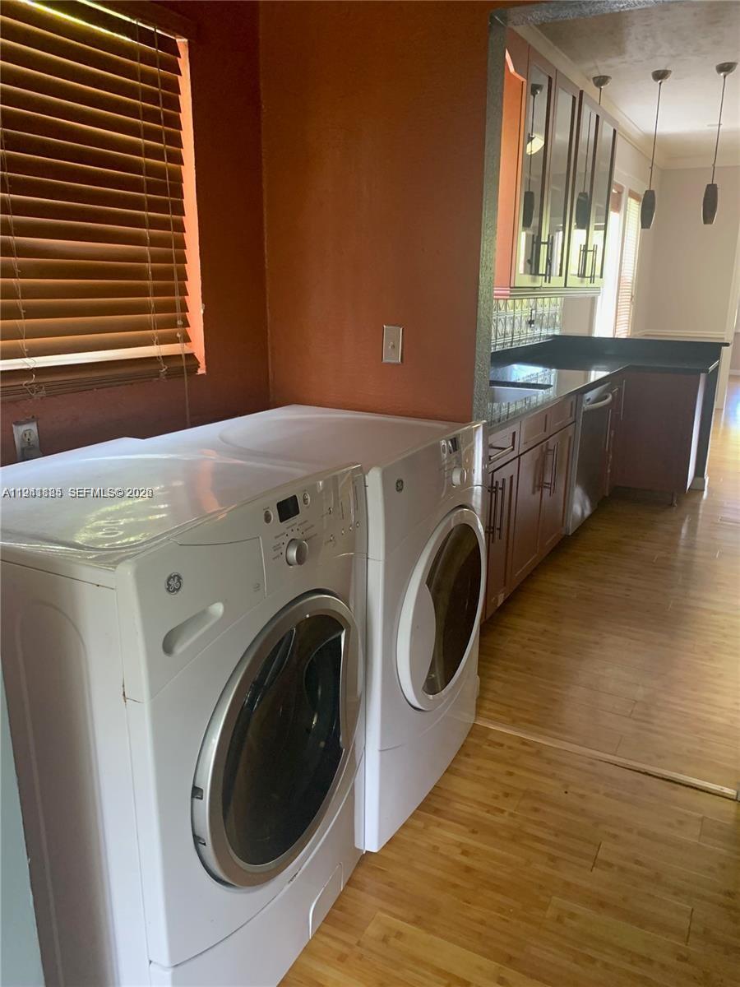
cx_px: 370
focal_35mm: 26
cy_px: 494
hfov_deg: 53.1
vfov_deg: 67.3
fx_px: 741
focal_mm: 4.25
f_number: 1.8
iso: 400
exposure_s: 1/40
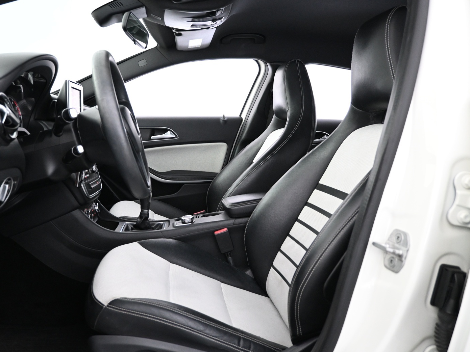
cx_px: 211
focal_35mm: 29
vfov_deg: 48.9
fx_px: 388
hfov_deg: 62.3
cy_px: 171
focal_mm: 17
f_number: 3.5
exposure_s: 1/25
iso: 1800
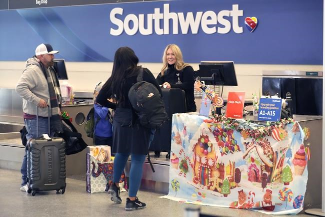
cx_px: 162
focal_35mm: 98
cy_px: 108
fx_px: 884
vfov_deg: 14.0
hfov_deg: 20.8
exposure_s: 1/320
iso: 8000
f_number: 4
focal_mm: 98
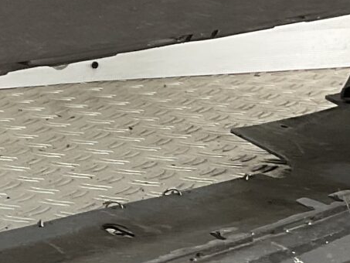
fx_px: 1659
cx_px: -260
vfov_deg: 9.1
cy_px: 100
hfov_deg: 11.3
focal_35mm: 164
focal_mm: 3
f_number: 1.8
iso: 25
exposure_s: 1/100
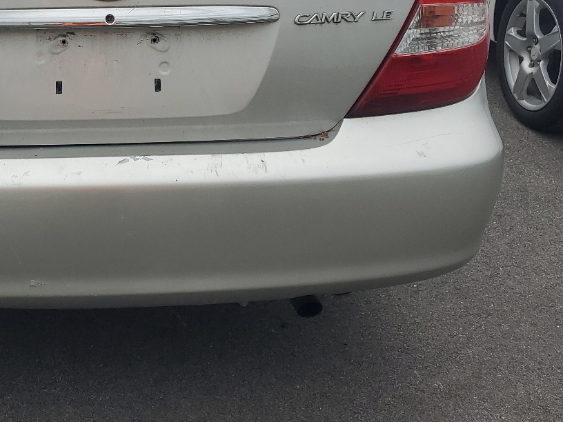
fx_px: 829
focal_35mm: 51
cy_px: 47
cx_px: 99
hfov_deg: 36.0
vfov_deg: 27.6
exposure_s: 1/2000
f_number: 1.5
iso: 50
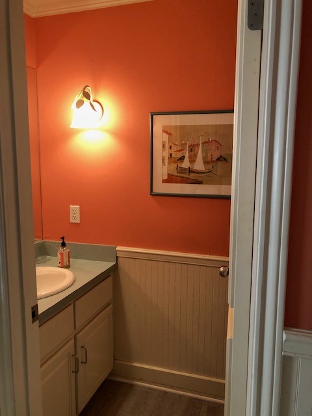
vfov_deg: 63.4
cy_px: 208
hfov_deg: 49.7
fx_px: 336
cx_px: 156
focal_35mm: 28
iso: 40
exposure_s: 1/24
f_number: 1.8
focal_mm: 3.99
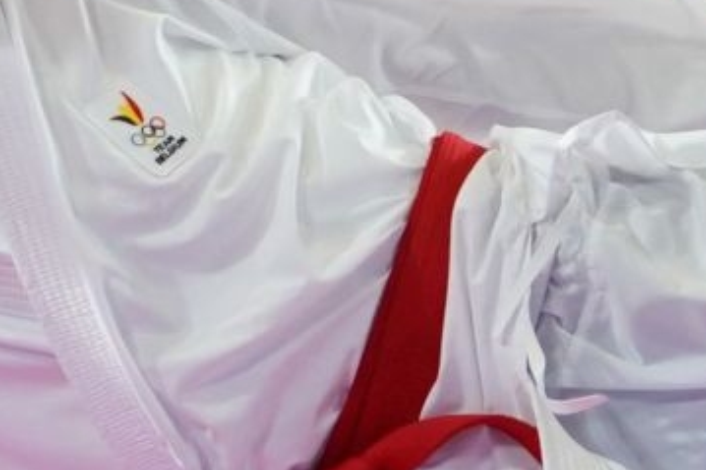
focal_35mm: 979
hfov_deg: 2.1
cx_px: 460
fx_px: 19190
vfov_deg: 1.4
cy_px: 112
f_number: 2.8
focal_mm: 130
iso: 1600
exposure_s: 1/1000
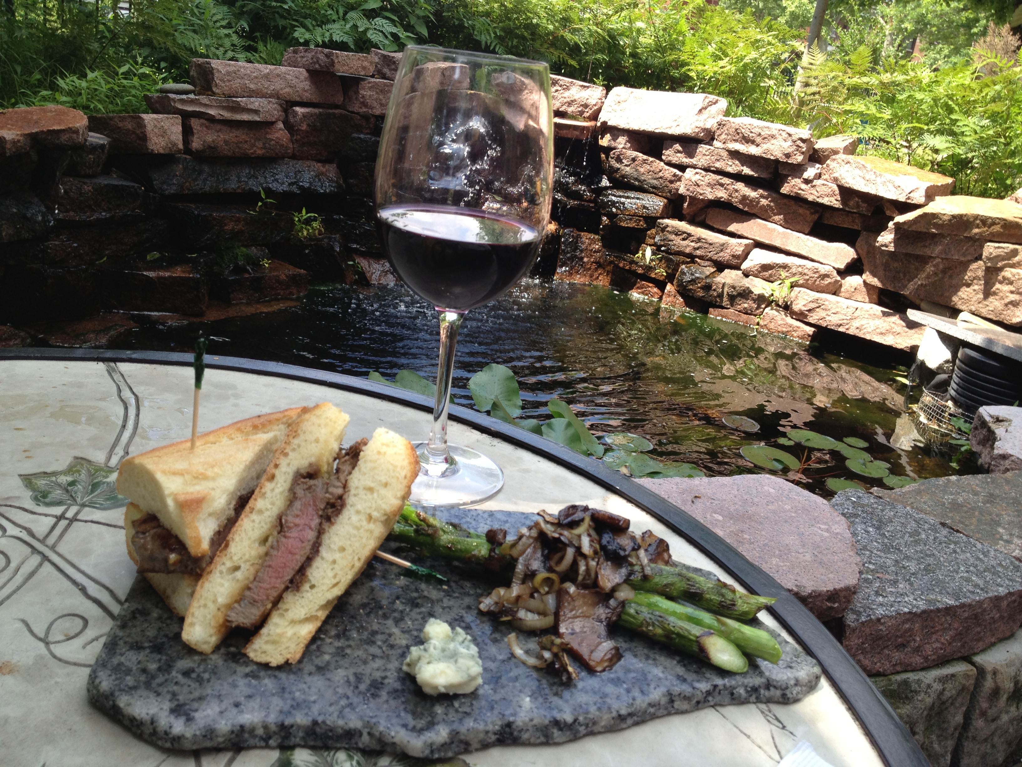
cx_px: 511
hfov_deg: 52.6
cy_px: 384
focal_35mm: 35
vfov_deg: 40.7
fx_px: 1033
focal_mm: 4.28
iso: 50
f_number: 2.4
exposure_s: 1/354
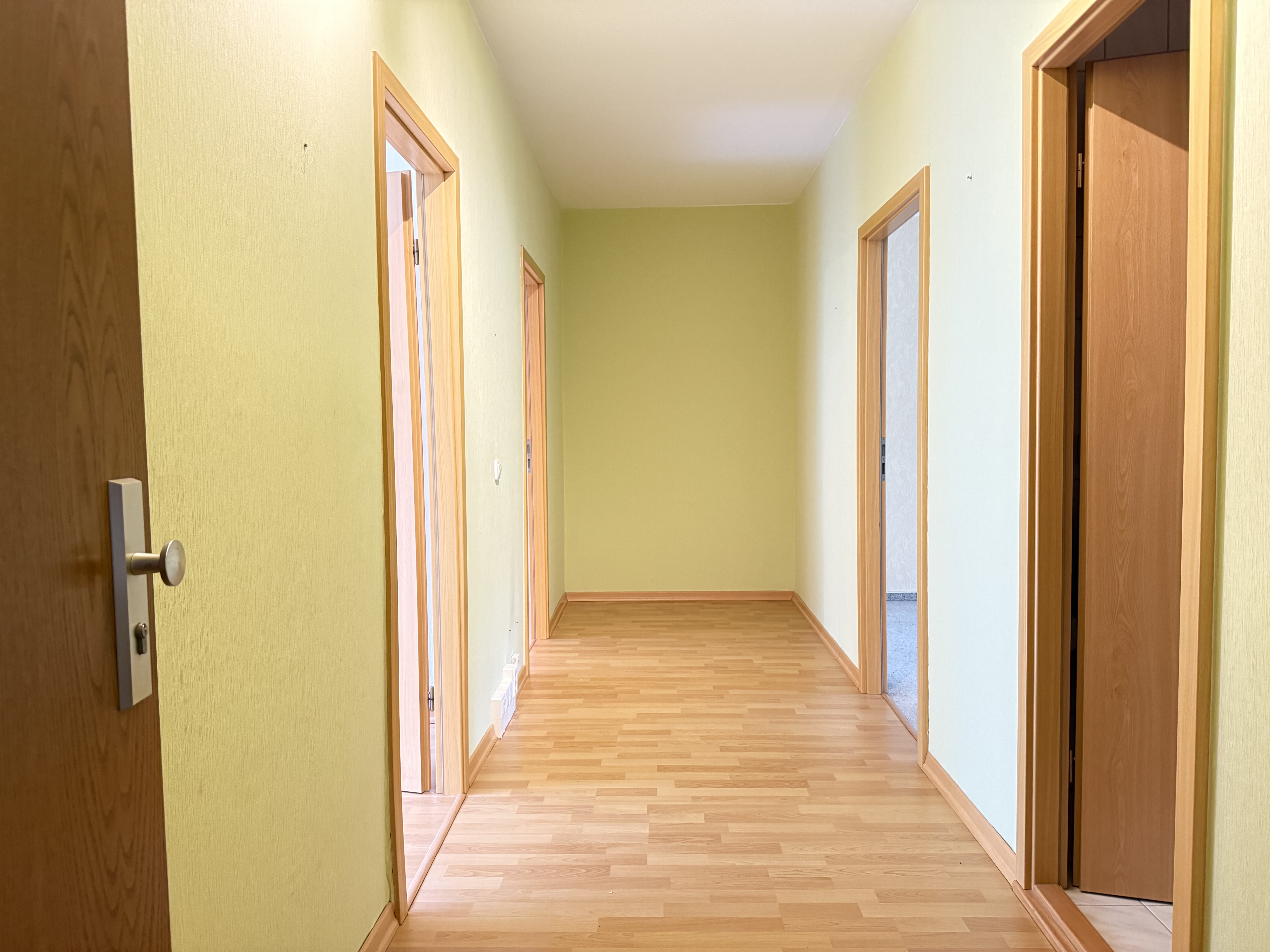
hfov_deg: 71.6
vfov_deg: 56.8
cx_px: 635
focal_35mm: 24
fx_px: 881
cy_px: 476
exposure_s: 1/42
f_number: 1.78
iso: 800
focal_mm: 6.76
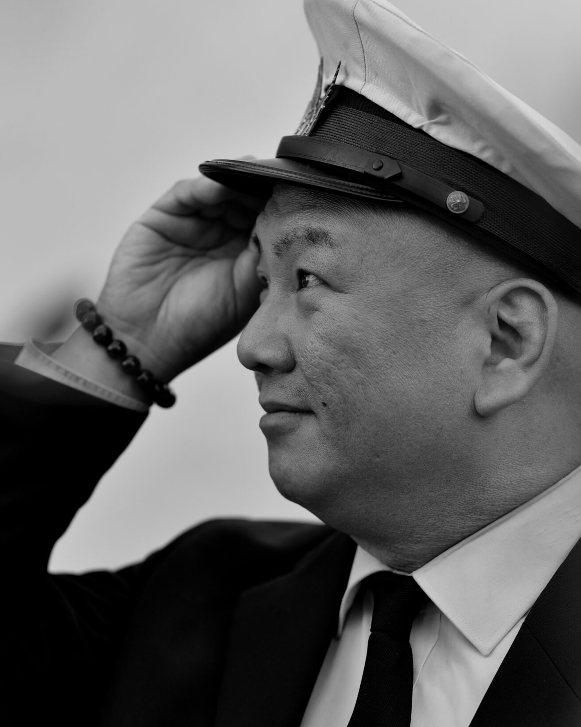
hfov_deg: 10.0
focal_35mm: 154
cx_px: 265
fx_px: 3310
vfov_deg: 12.5
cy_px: 453
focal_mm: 105
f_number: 2.5
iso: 200
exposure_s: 1/500
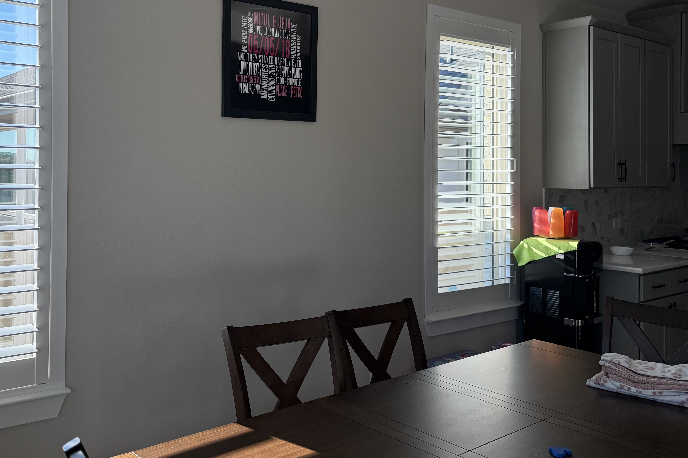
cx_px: 237
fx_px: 669
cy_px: 161
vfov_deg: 37.5
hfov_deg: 53.5
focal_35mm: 35
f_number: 1.78
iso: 100
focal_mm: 6.76
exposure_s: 1/898
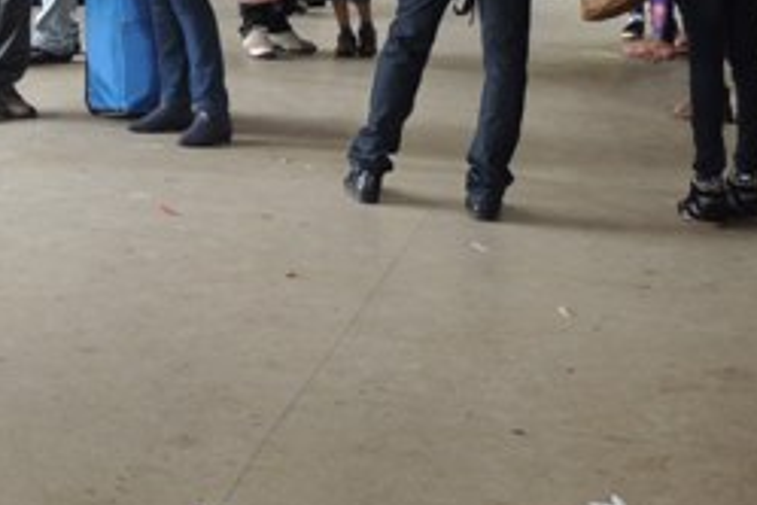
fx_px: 2418
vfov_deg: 11.5
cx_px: -6
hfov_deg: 17.4
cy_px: -204
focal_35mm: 115
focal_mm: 7.6
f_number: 3.4
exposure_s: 1/50
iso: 140
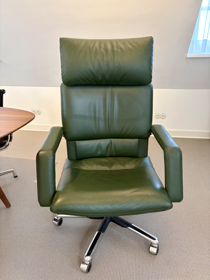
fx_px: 210
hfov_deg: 53.1
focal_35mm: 26
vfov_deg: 67.3
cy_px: 140
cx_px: 105
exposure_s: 1/60
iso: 160
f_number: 1.6
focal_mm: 5.96
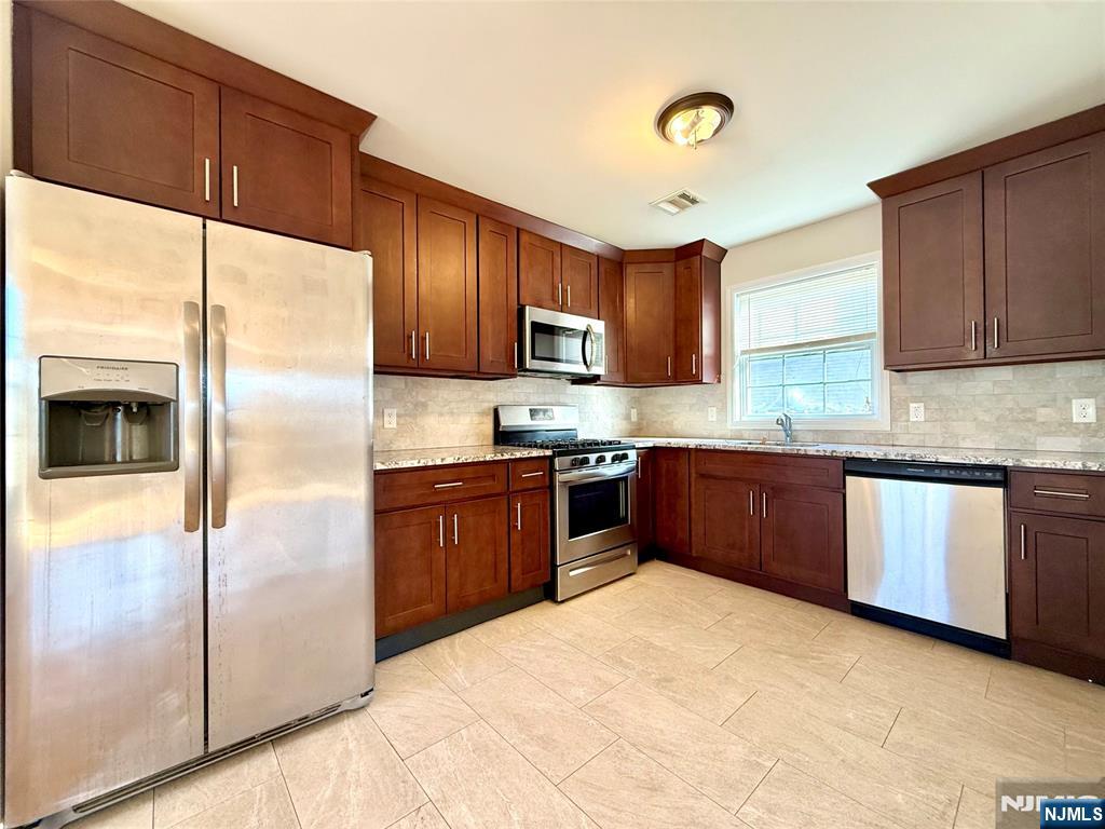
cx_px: 552
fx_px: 447
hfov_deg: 102.1
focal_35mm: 14
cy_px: 414
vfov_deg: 85.7
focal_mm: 2.22
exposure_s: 1/120
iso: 200
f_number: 2.2
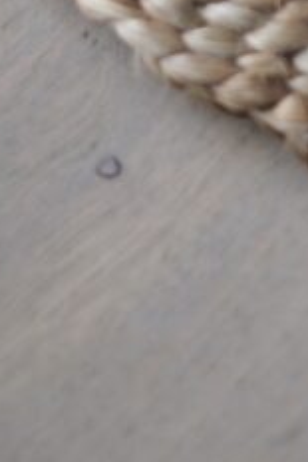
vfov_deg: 9.7
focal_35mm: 205
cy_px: -288
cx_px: 533
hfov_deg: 6.6
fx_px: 2635
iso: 250
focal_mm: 35
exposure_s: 1/52
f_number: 2.8
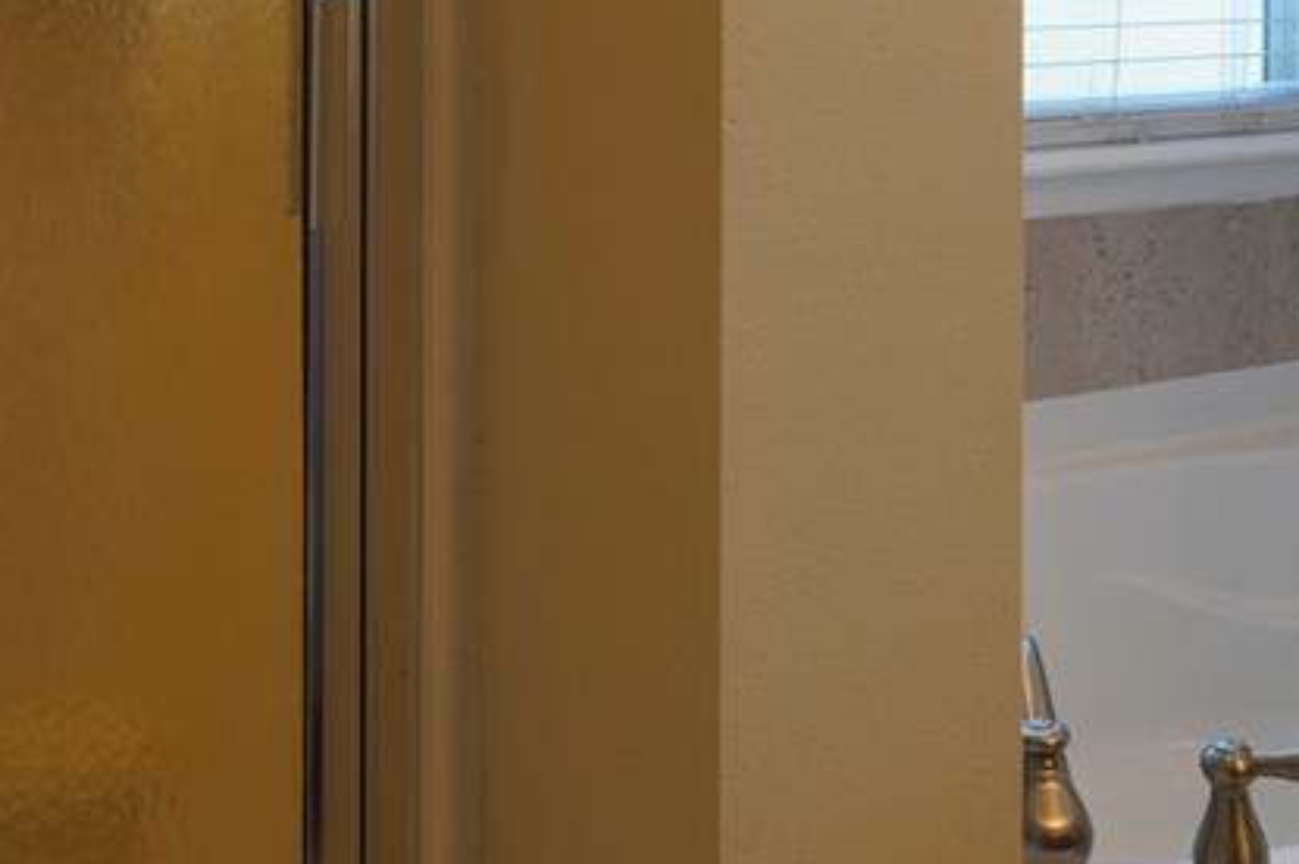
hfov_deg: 34.7
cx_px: 917
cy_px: -116
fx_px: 2044
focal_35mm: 57
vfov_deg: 22.4
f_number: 7.1
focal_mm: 14.7
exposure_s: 1/25
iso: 320
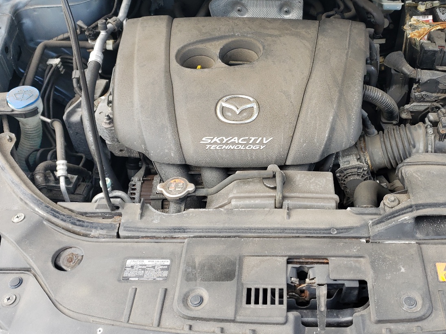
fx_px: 490
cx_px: 293
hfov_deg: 48.3
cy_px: 123
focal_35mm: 38
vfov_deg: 37.5
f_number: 1.5
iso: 50
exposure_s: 1/400
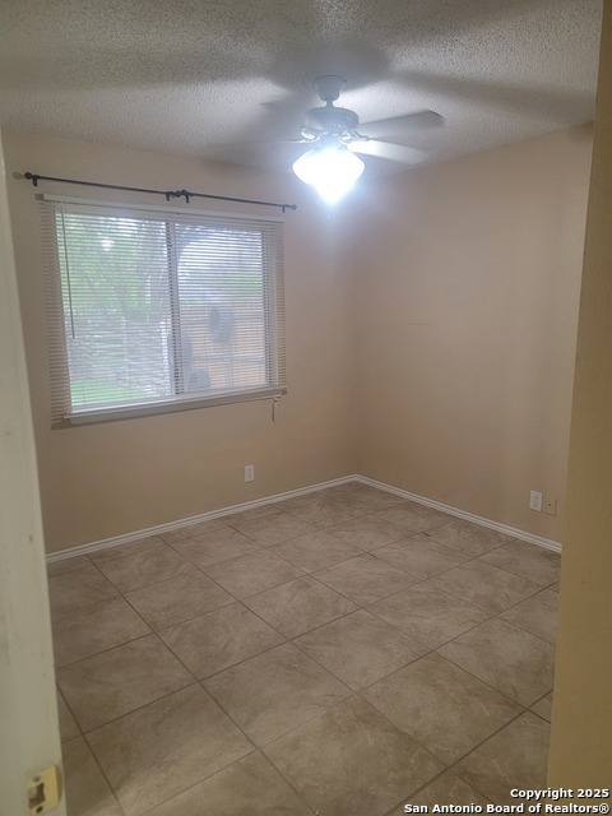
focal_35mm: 24
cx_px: 306
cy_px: 408
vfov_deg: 71.6
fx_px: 566
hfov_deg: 56.8
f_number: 1.8
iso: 200
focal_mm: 6.7
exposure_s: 1/40
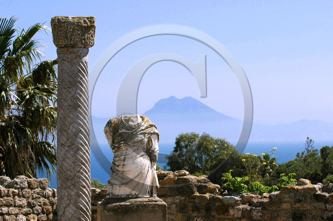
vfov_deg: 9.6
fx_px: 1317
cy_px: 110
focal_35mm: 142
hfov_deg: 14.4
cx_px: 166
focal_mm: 95
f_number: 9
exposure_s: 1/400
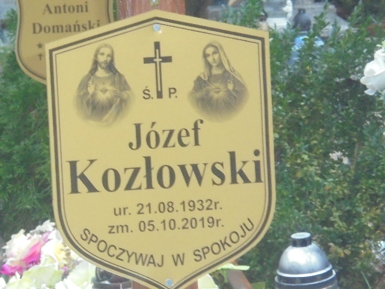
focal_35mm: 156
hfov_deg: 12.7
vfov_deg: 9.5
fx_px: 1735
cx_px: 192
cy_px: 144
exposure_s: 1/60
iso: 500
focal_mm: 27.6
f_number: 6.5
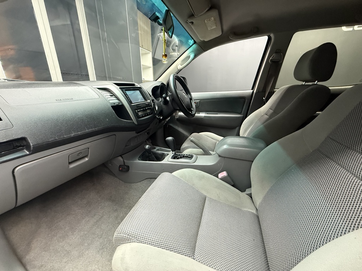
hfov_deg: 102.1
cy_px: 136
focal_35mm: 14
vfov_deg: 85.7
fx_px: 146
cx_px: 181
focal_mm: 2.22
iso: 640
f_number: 2.2
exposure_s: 1/50
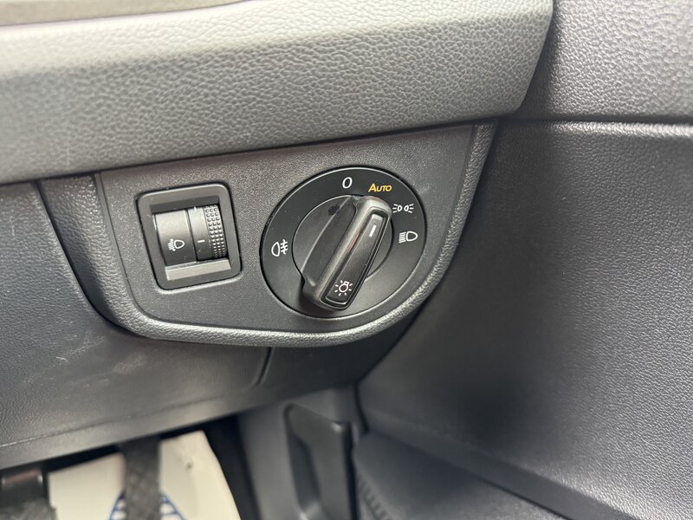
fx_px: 480
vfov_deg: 56.8
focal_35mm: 24
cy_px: 260
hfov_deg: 71.6
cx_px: 346
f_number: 1.78
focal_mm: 6.76
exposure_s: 1/58
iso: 800
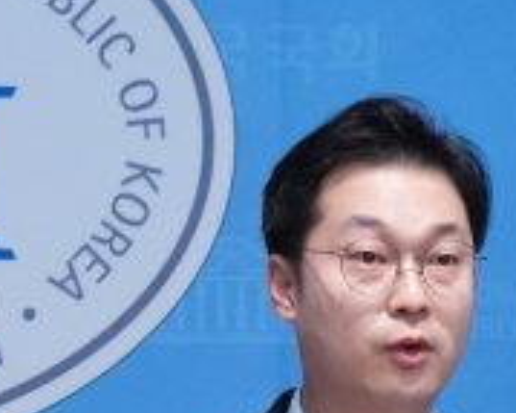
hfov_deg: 2.4
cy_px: 339
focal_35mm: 823
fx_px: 12562
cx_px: 375
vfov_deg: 1.9
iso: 12800
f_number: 5.6
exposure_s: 1/1600
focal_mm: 131
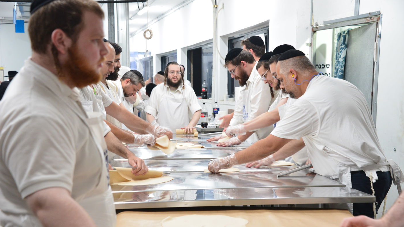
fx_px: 654
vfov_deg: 19.7
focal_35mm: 61
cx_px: 202
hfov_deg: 34.4
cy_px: 133
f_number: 5.6
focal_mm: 58
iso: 2000
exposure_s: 1/125
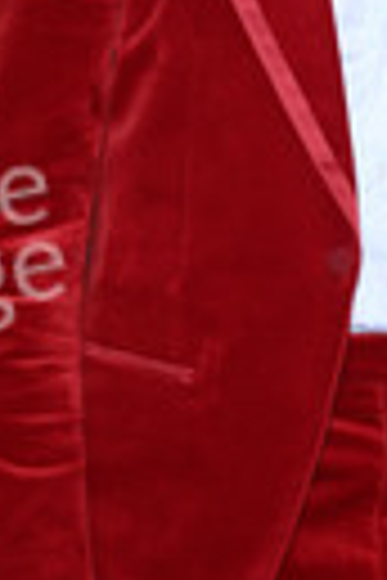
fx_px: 6756
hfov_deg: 3.3
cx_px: 324
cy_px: 49
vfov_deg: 4.9
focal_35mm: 419
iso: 800
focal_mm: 135
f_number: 5.6
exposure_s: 1/200
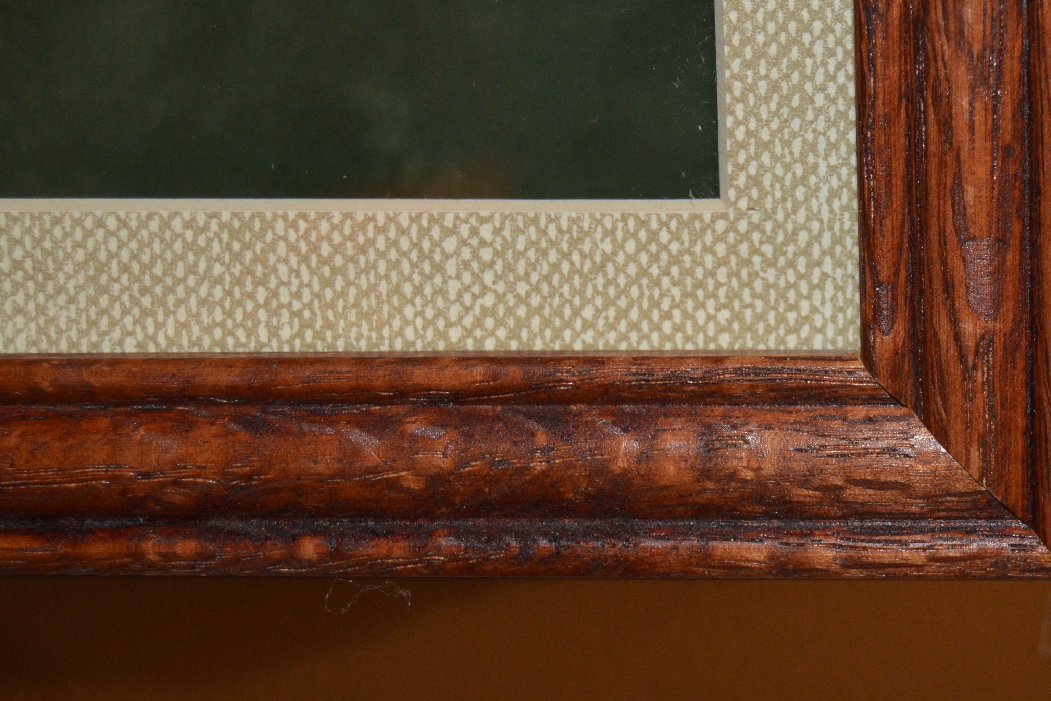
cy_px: 349
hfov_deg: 21.2
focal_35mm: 94
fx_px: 2744
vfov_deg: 14.6
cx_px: 929
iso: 640
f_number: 4.5
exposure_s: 1/60
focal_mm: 32
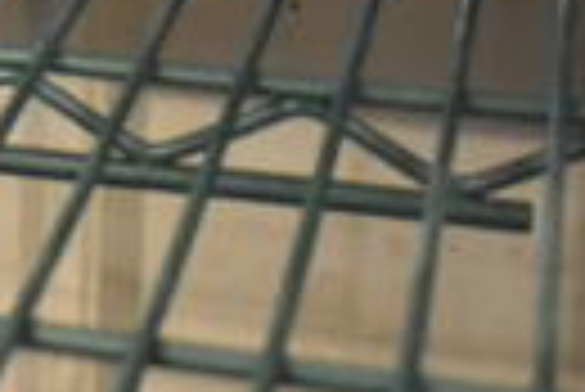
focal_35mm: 155
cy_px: -410
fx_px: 2522
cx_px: -554
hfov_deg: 11.9
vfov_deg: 8.4
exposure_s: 1/125
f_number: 3.8
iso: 4500
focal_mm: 22
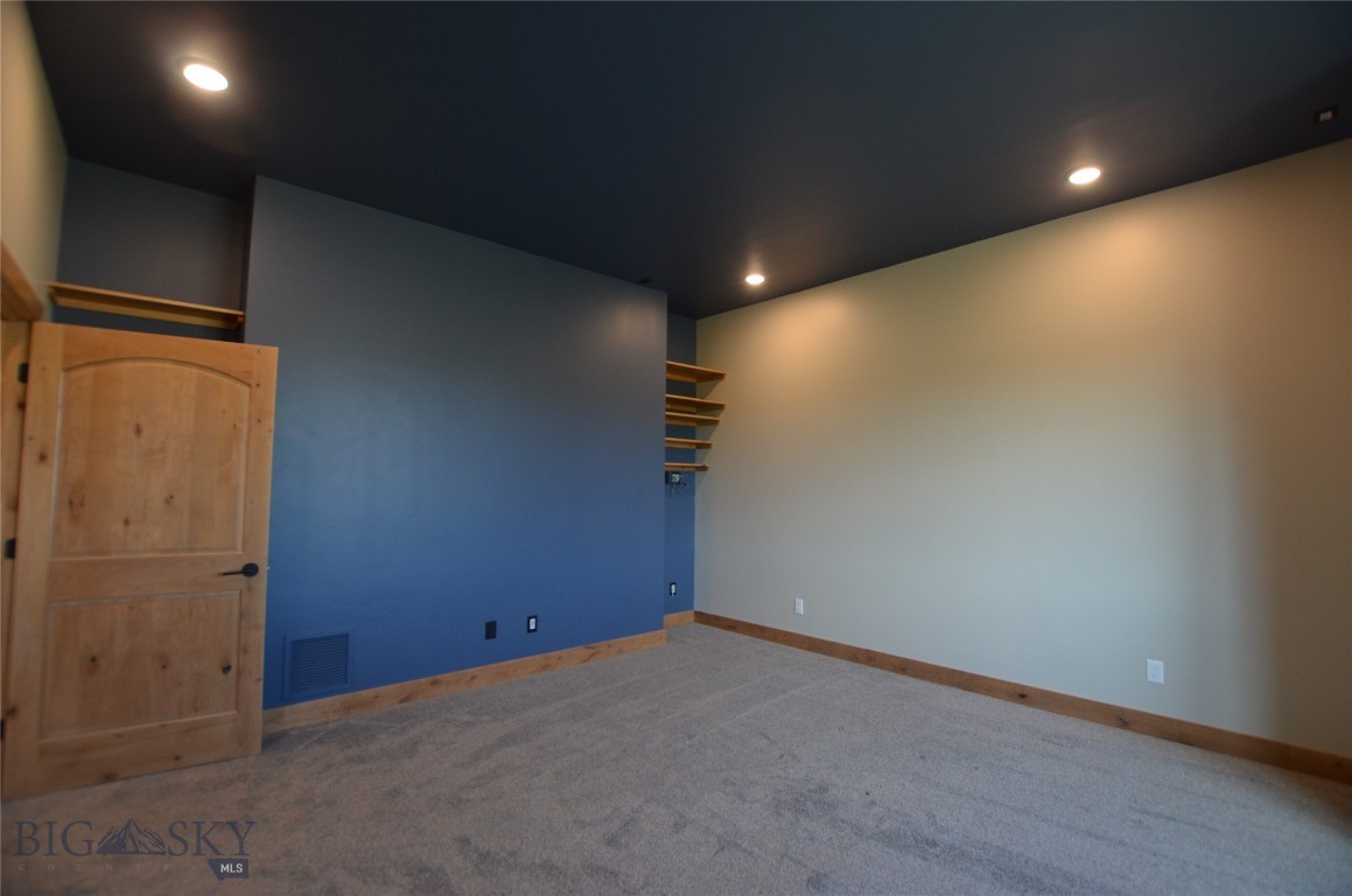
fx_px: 562
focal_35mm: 15
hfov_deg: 100.5
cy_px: 448
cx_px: 676
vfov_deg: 77.1
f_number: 4
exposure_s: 1/60
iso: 400
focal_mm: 10
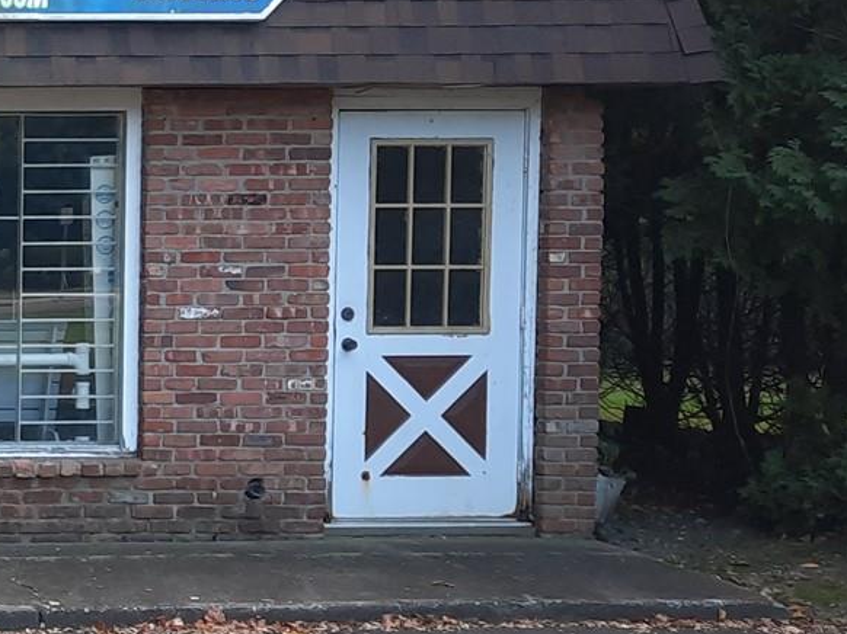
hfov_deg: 18.9
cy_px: 365
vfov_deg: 16.8
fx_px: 2152
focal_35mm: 88
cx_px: -509
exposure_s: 1/120
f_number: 2
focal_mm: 4.6
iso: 50
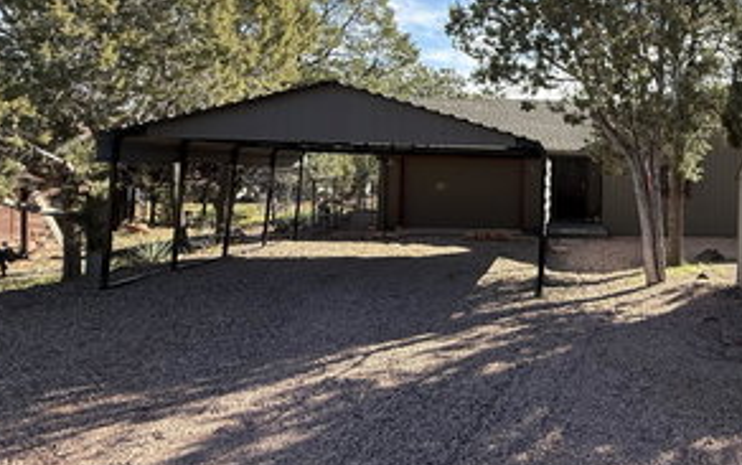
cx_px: 572
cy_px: 135
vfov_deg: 46.5
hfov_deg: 65.3
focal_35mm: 26
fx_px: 526
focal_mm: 2.22
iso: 64
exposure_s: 1/424
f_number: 2.2
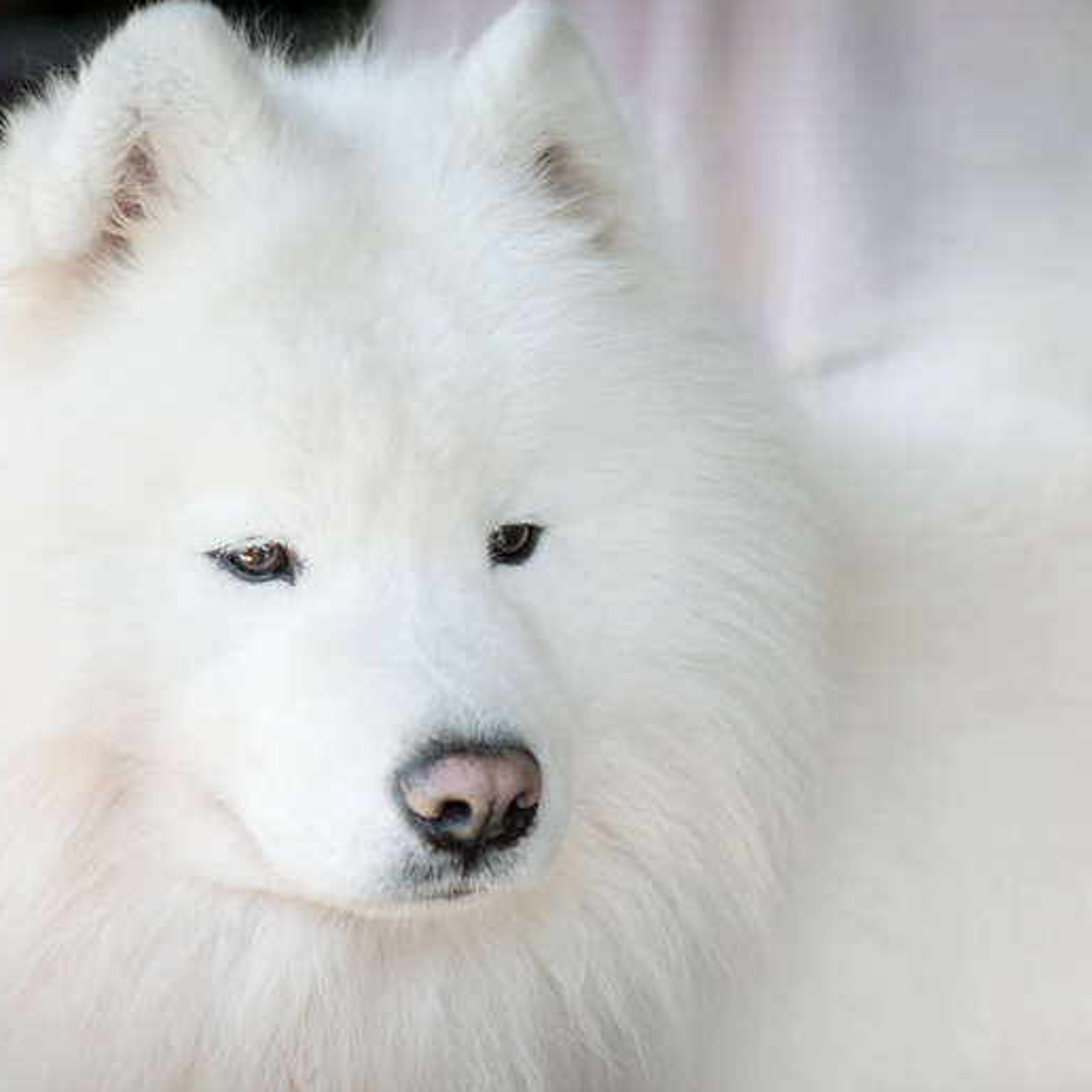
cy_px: 546
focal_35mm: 135
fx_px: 4818
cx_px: 461
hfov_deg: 12.9
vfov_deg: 12.9
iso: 200
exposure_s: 1/125
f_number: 5
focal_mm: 105
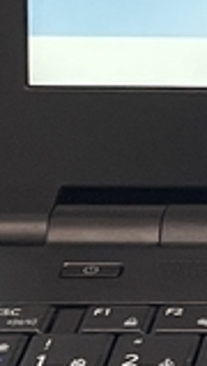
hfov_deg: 4.9
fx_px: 2234
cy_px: 170
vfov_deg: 9.4
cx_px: 722
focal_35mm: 230
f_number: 1.8
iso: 100
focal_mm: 3.99
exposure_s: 1/54
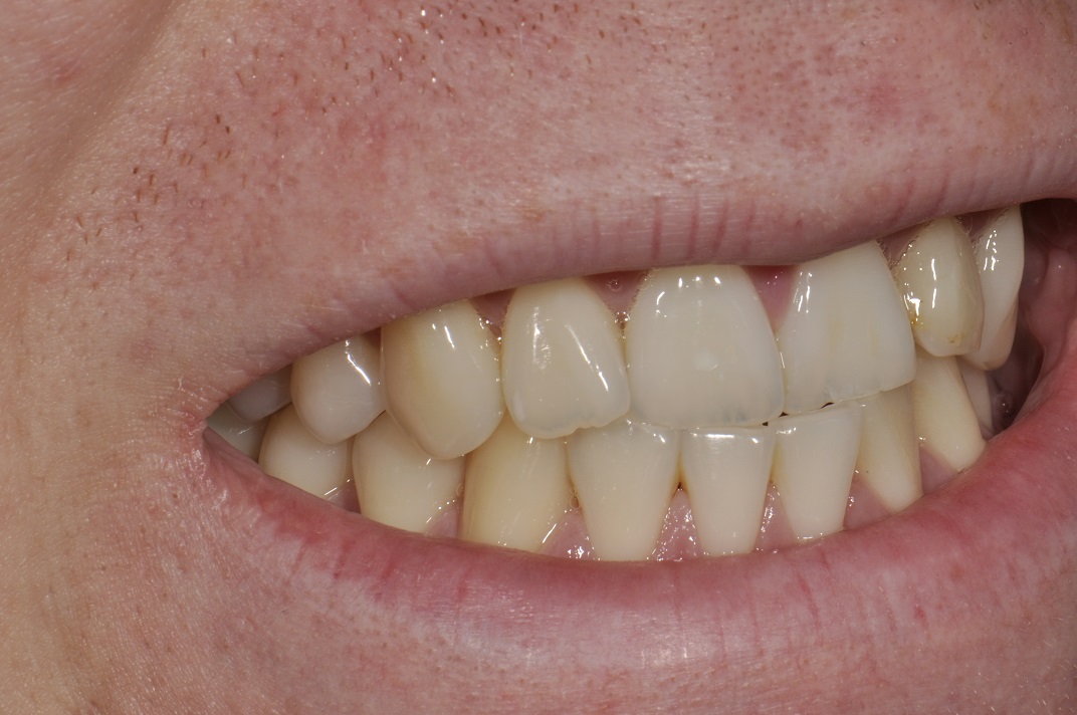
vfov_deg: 8.7
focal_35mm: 158
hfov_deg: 13.1
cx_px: 538
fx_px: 4706
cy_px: 358
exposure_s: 1/160
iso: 200
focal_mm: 105
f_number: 32
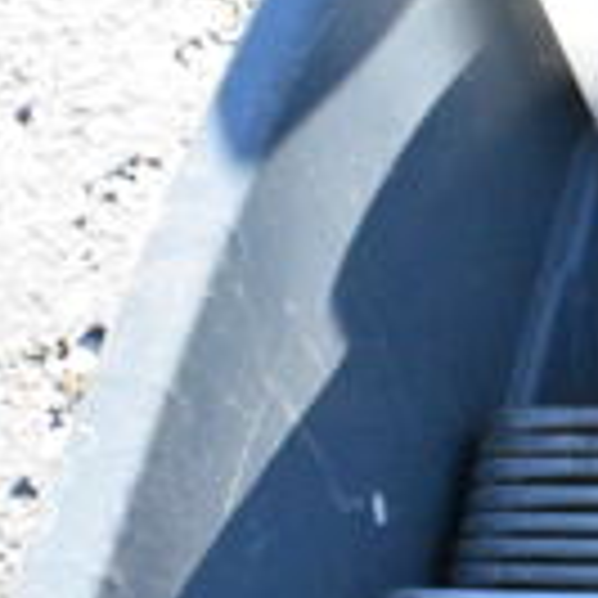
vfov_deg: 16.6
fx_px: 2052
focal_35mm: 105
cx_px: 1075
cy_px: 243
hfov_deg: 14.6
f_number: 16
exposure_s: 1/640
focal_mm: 18
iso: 6400
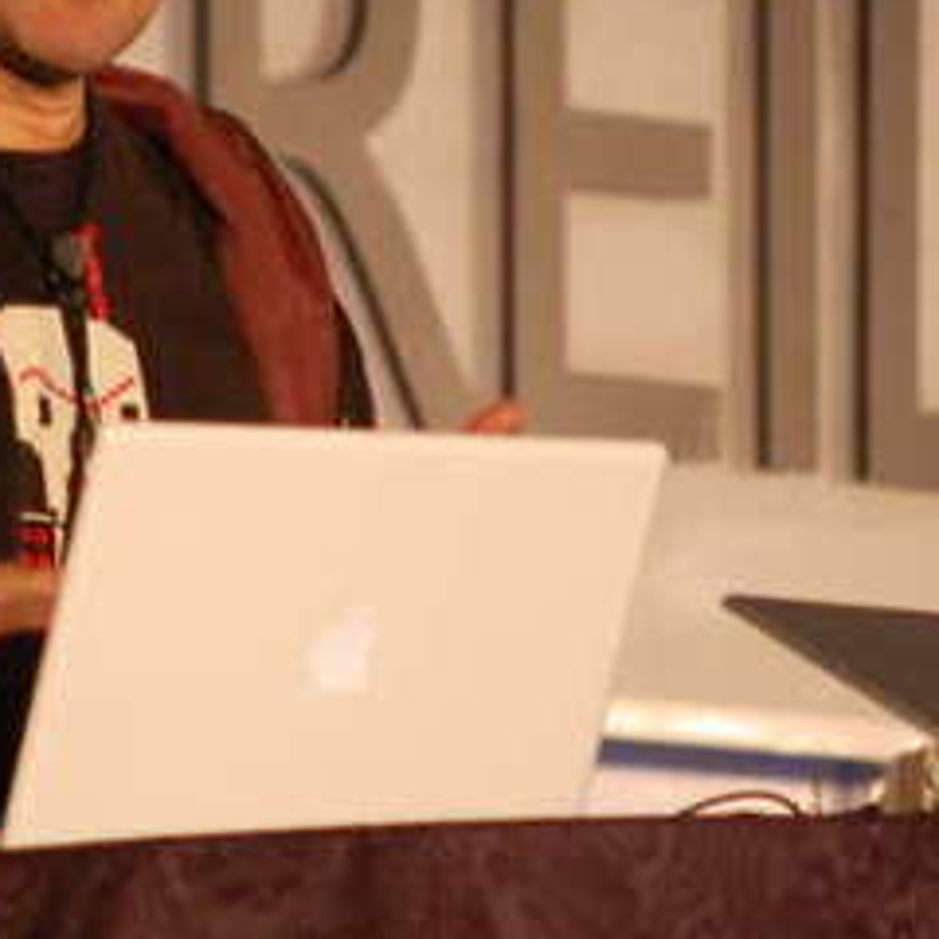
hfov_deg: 2.4
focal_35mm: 744
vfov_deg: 2.4
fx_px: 22846
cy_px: 270
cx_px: 133
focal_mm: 175
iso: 1600
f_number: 5.6
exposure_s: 1/80
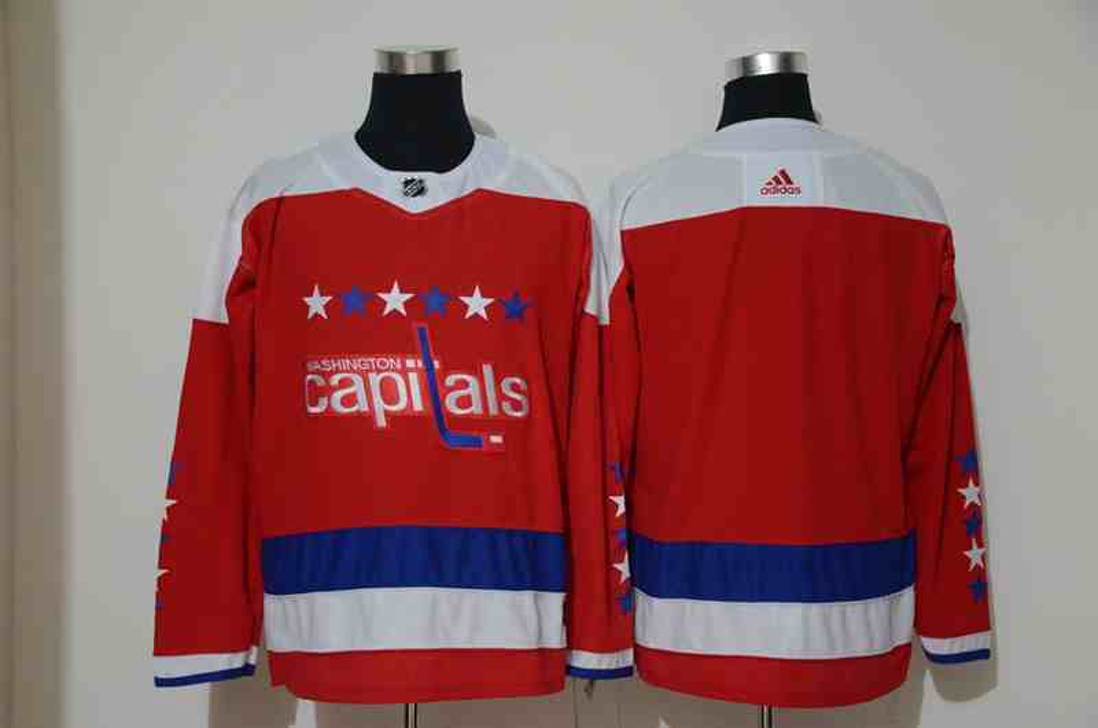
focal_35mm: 57
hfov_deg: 35.1
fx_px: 1735
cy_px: 364
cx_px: 549
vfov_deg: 23.7
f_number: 4.2
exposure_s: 1/25
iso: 4000
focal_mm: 38
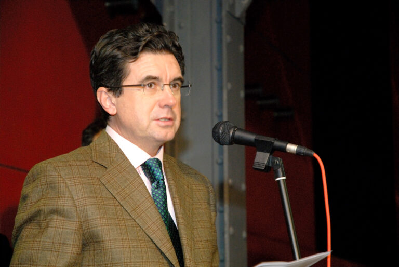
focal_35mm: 105
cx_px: 200
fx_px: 1165
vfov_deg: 13.1
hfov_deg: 19.4
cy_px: 134
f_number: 4.5
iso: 640
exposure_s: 1/30
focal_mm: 70
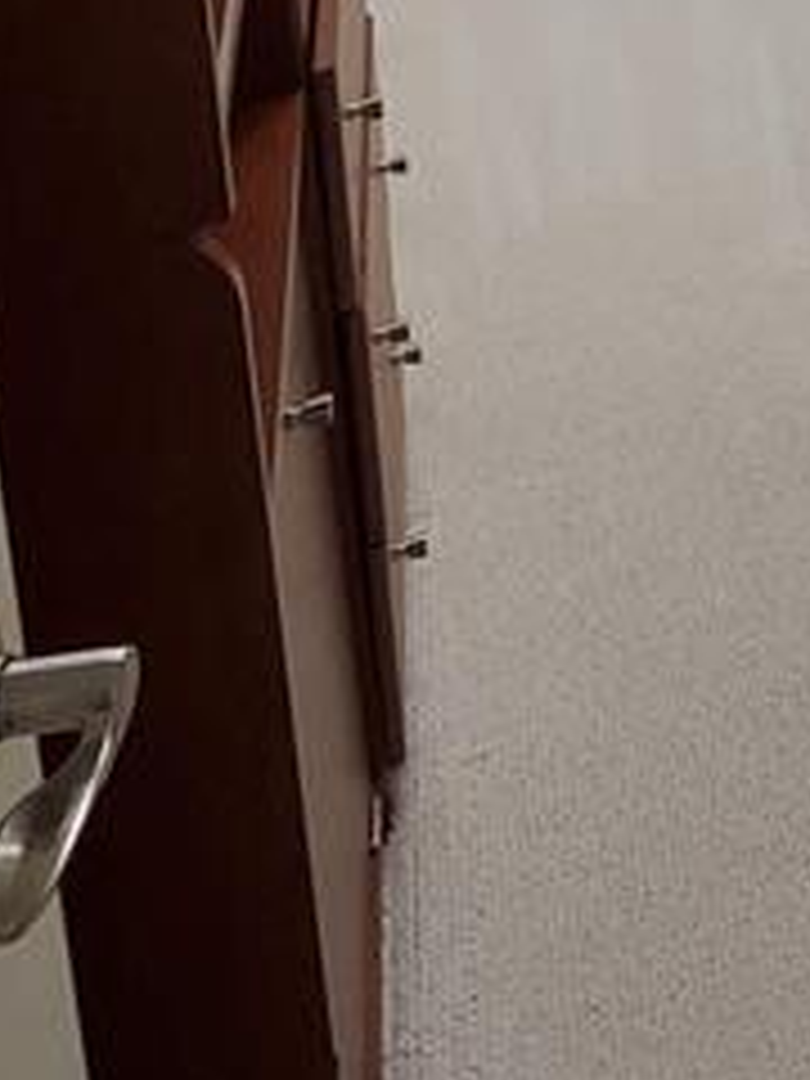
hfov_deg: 18.2
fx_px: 2028
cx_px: 1422
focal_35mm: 65
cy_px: -518
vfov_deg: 23.9
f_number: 2.2
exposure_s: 1/59
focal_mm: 1.8
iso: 250
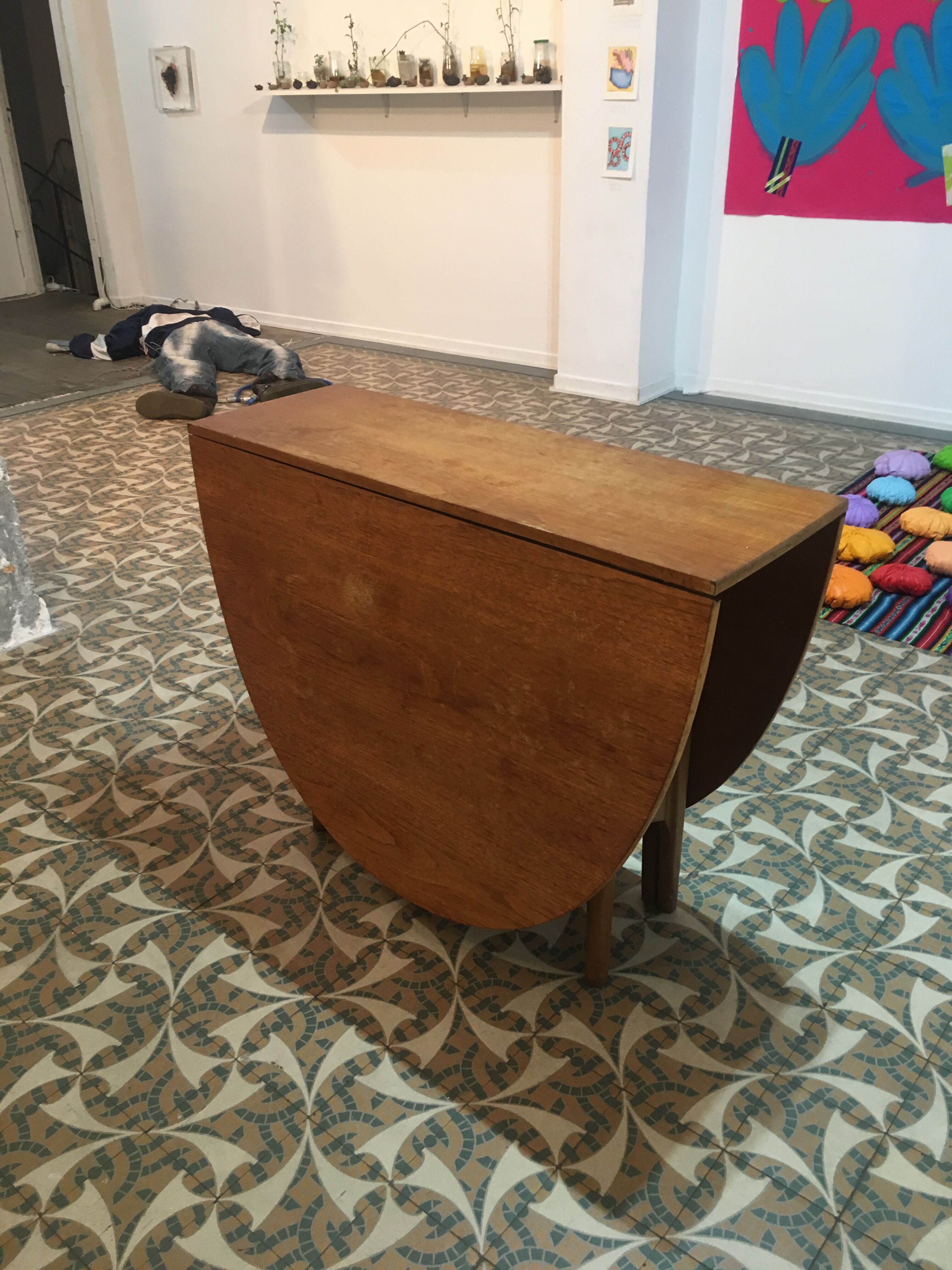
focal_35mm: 29
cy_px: 635
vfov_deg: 61.7
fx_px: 1063
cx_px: 476
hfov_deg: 48.2
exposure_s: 1/33
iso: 100
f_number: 2.2
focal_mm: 4.15
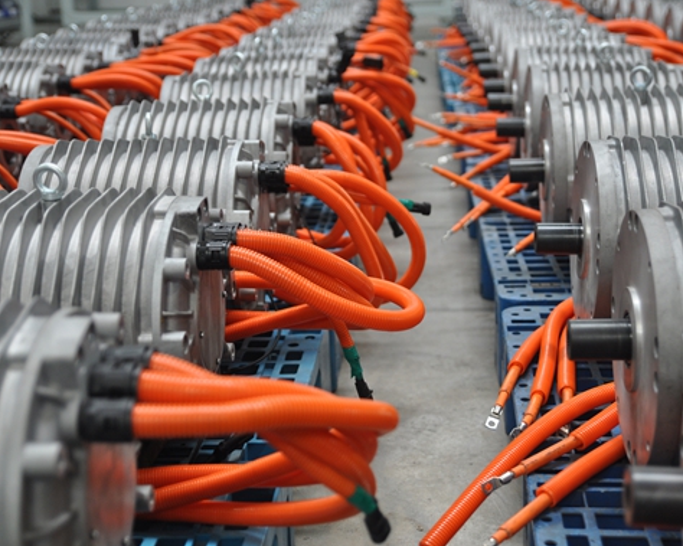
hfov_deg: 32.5
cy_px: 272
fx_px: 1172
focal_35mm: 58
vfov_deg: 26.2
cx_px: 351
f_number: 2.8
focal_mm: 34
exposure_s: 1/30
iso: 500
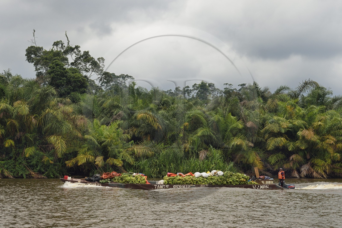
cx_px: 171
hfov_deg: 35.6
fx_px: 532
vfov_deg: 24.2
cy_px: 114
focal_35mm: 56
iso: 800
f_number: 10
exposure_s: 1/1000
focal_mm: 56
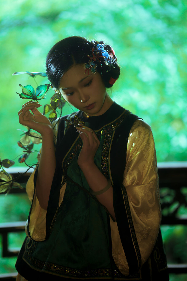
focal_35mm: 85
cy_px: 140
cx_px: 94
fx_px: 662
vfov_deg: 23.9
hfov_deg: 16.1
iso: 200
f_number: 1.4
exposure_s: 1/200
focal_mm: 85
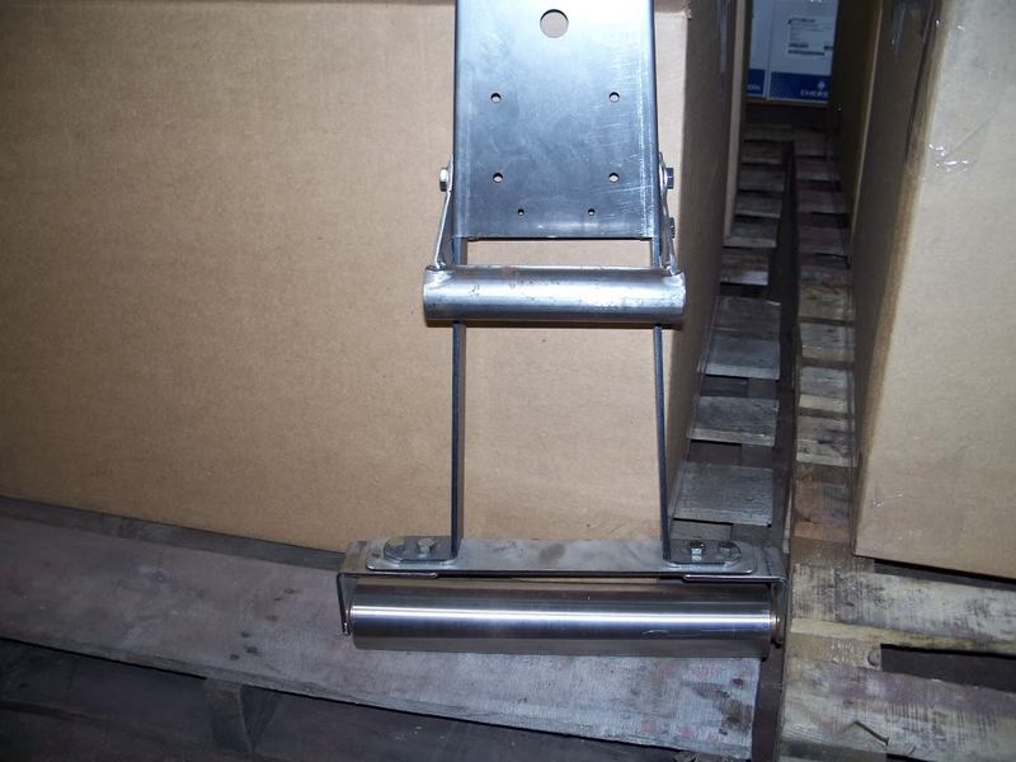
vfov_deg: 38.7
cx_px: 508
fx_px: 1086
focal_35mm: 37
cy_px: 381
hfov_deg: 50.1
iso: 125
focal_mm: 7.8
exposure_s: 1/60
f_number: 2.8
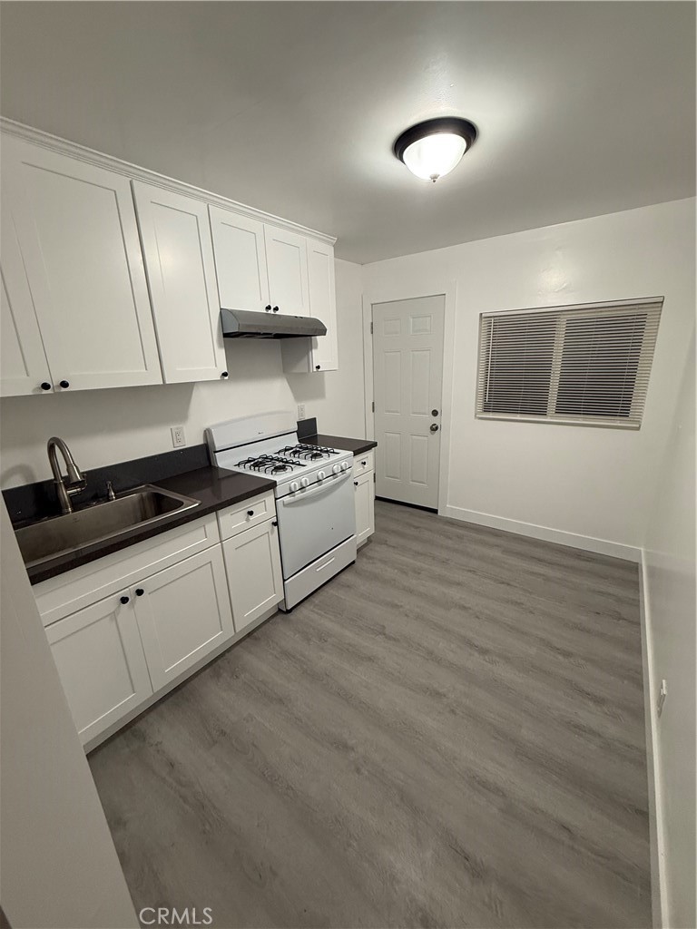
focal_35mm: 14
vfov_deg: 102.1
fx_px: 376
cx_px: 348
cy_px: 464
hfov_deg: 85.7
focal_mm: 2.22
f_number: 2.2
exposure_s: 1/60
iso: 200
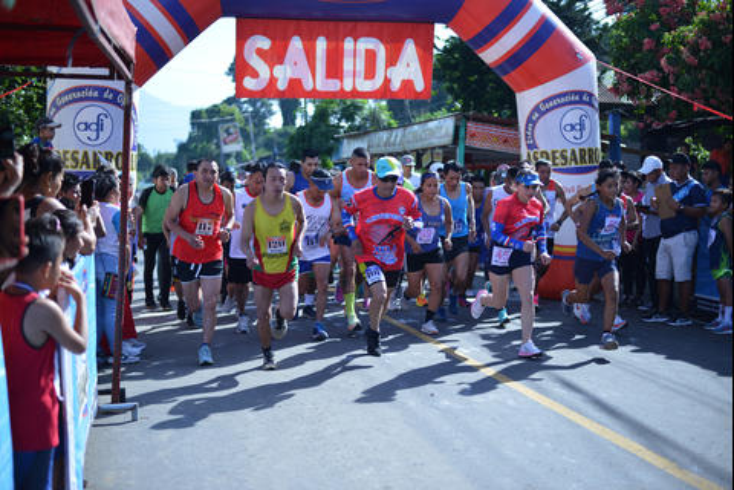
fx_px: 1019
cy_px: 245
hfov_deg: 39.6
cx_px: 367
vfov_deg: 27.0
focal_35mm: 50
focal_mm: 50
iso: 200
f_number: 2
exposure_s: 1/2500
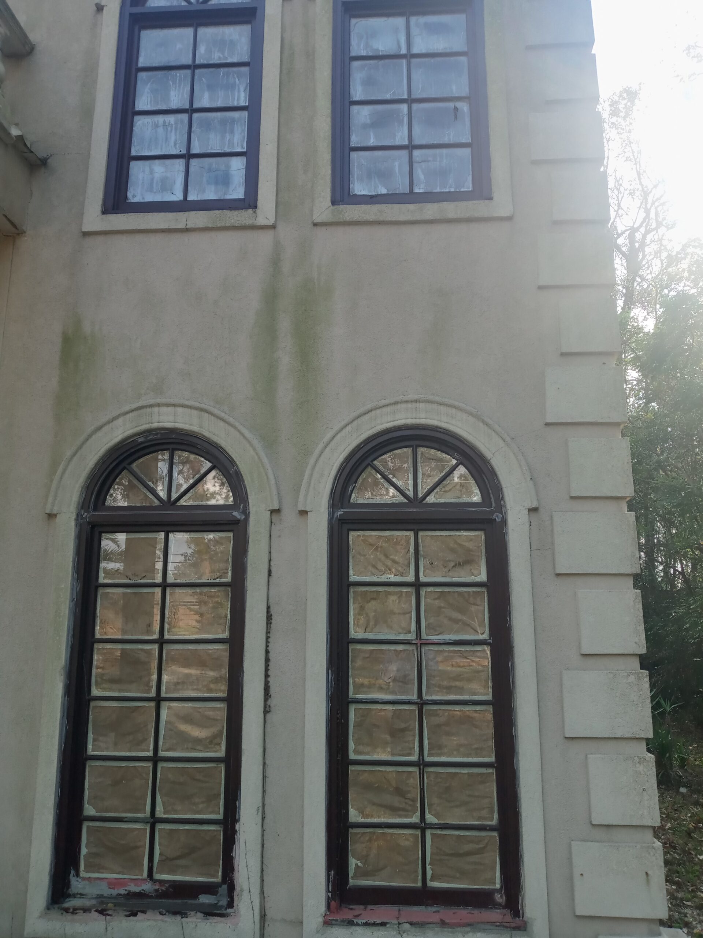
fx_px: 758
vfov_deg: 63.4
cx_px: 352
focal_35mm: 28
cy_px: 469
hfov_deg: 49.7
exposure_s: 1/428
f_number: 1.8
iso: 100
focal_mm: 3.61
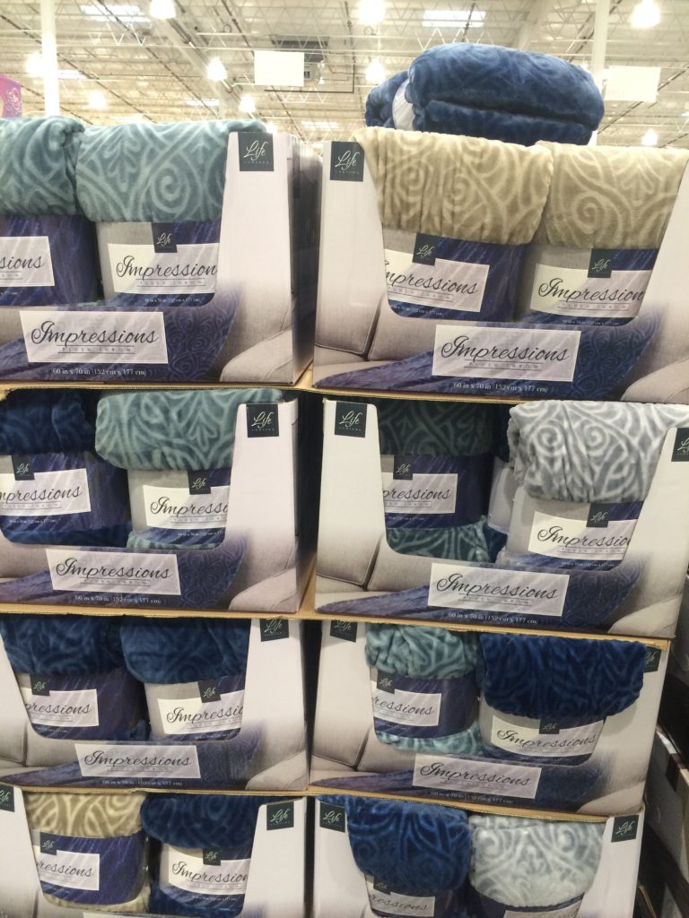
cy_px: 459
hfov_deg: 48.2
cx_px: 344
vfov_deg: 61.7
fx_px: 770
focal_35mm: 29
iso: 125
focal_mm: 4.15
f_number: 2.2
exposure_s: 1/30
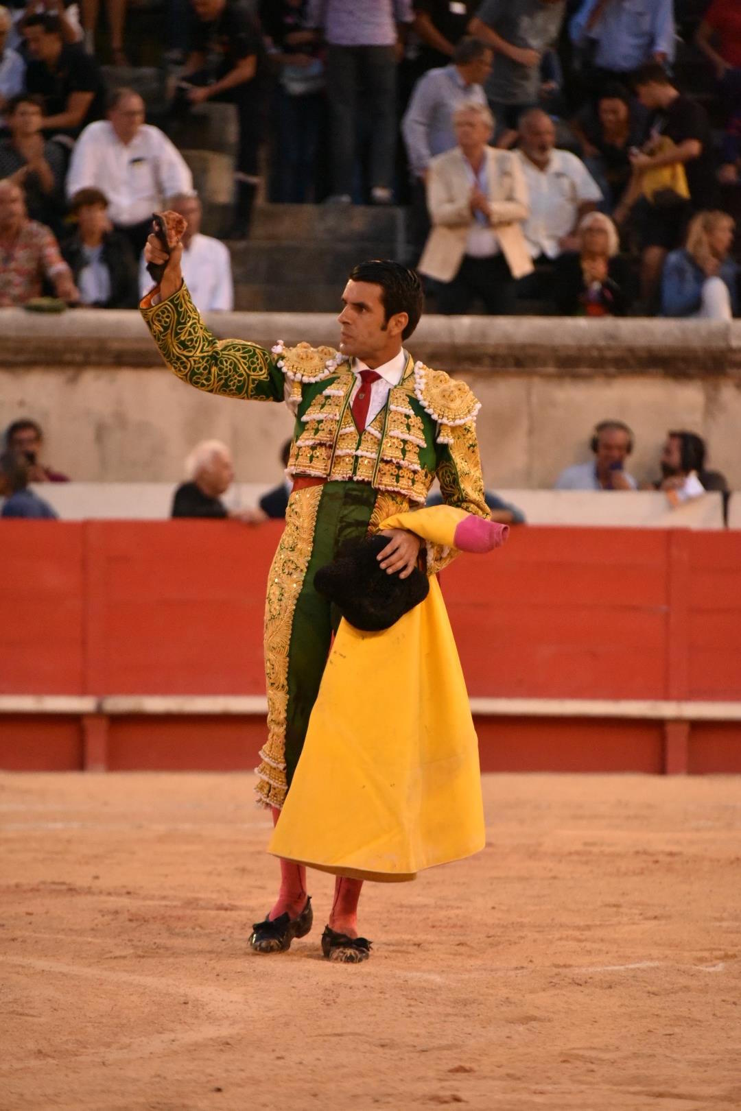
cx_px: 370
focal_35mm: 250
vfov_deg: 8.2
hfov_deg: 5.5
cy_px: 556
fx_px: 7718
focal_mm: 250
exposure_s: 1/640
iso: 12800
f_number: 5.6
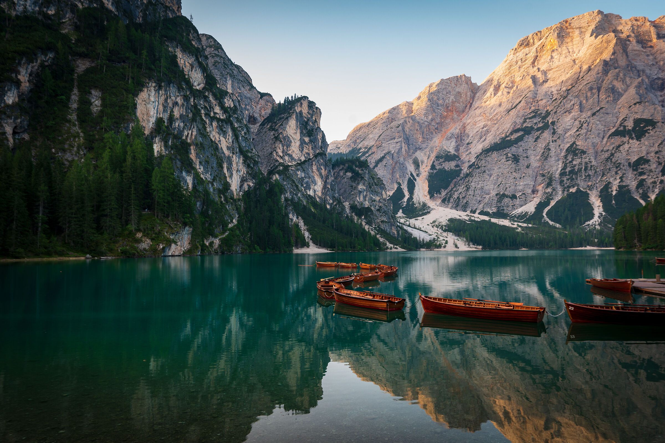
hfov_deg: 73.7
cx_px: 332
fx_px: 443
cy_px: 222
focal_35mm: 24
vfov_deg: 53.1
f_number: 7.1
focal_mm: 24
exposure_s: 1/10
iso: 50
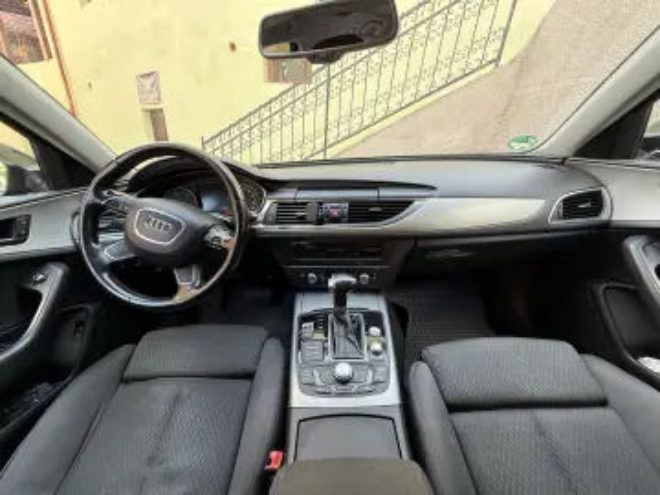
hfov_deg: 102.1
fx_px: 267
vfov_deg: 85.7
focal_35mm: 14
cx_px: 330
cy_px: 248
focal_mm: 2.22
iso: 200
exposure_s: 1/99
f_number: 2.2
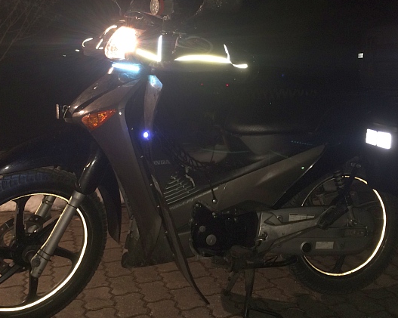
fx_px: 506
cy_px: 111
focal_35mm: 43
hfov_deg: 42.9
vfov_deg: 34.6
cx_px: 211
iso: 80
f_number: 2.2
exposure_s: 1/16
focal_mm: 4.15
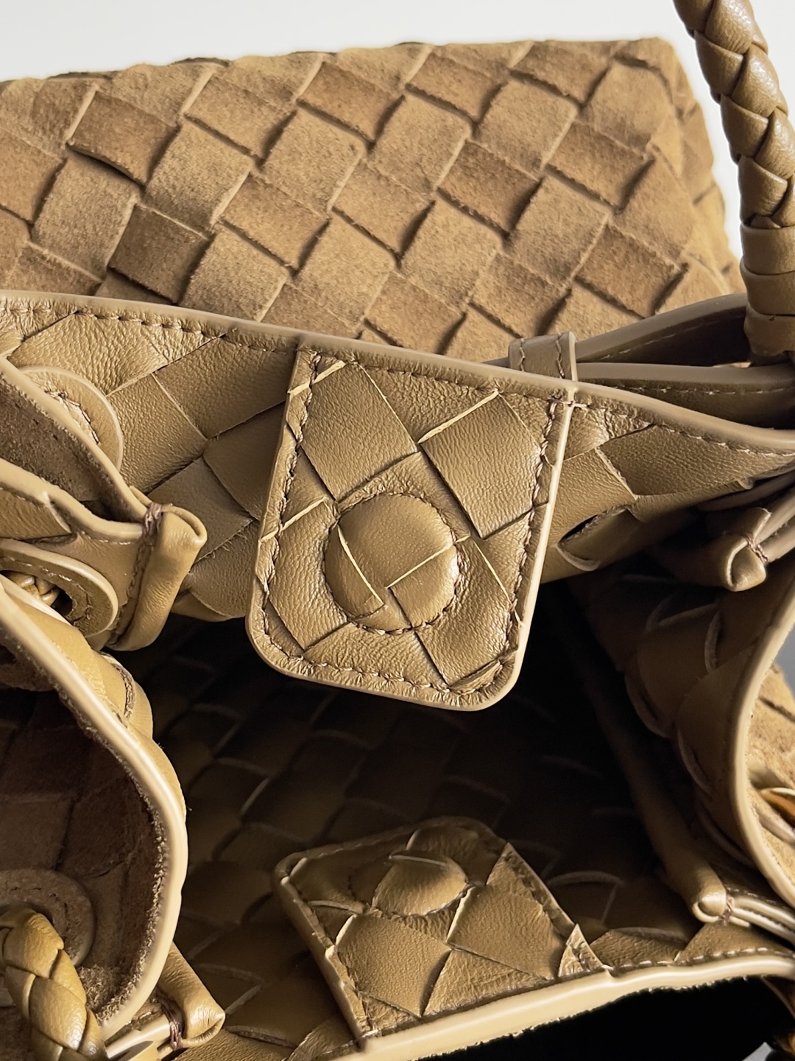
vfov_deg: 67.3
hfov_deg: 53.1
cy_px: 530
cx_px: 398
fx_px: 796
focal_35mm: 26
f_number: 1.6
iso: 250
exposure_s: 1/60
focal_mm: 5.1
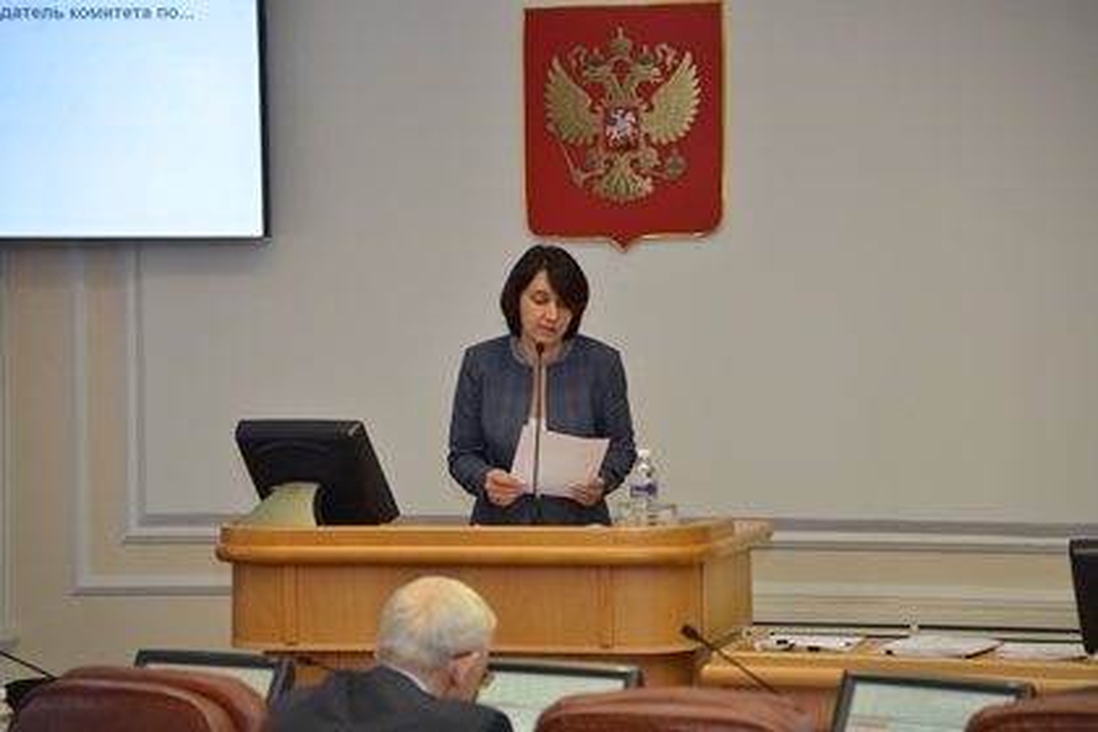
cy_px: 366
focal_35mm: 120
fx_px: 3660
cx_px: 549
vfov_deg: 11.4
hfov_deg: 17.1
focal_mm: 120
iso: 320
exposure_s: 1/60
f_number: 4
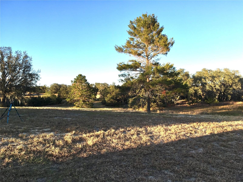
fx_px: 204
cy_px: 91
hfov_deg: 61.7
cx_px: 122
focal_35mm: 29
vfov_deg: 48.2
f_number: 2.2
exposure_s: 1/596
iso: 25
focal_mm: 4.15
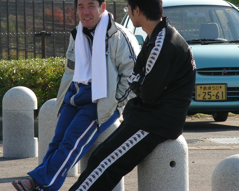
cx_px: 119
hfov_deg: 6.0
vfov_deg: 4.8
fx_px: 2264
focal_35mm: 320
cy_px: 71
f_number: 4
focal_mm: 38.3
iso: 50
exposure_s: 1/210
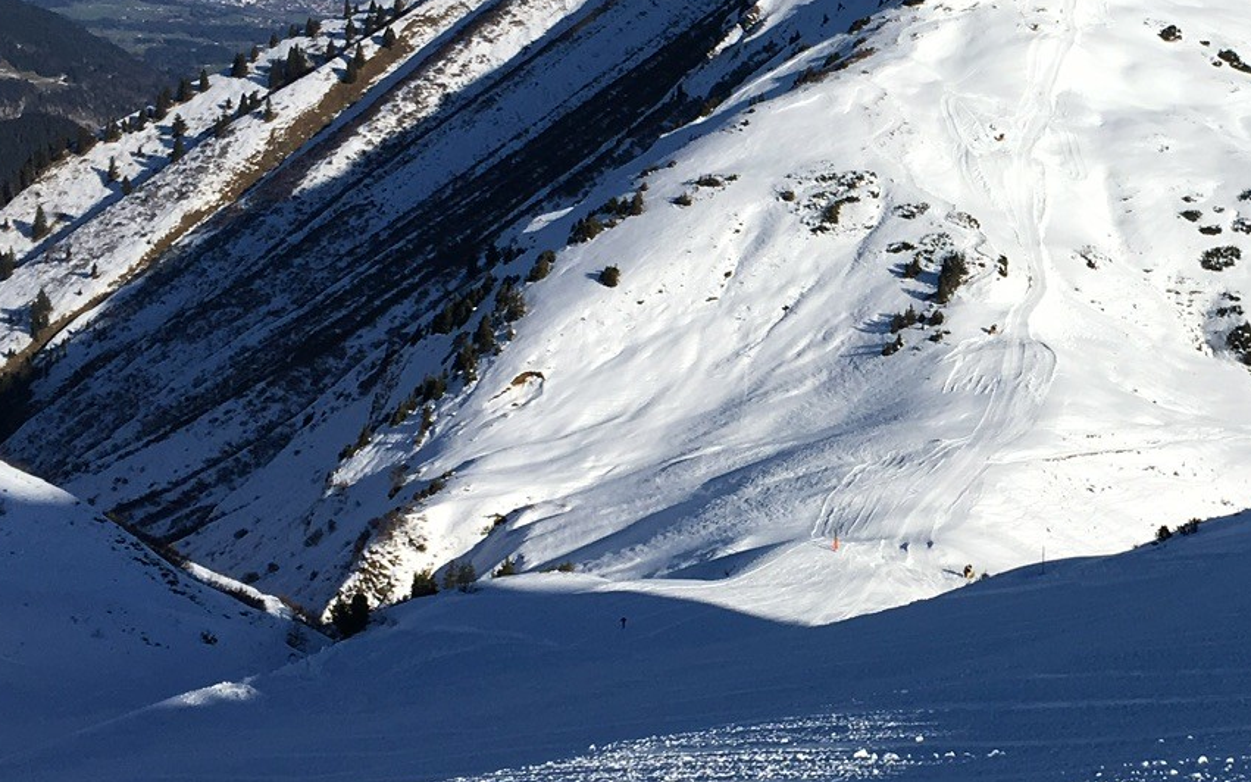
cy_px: 325
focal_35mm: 74
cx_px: 1130
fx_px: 2523
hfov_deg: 26.9
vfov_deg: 17.6
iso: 25
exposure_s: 1/3077
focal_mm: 4.15
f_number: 2.2
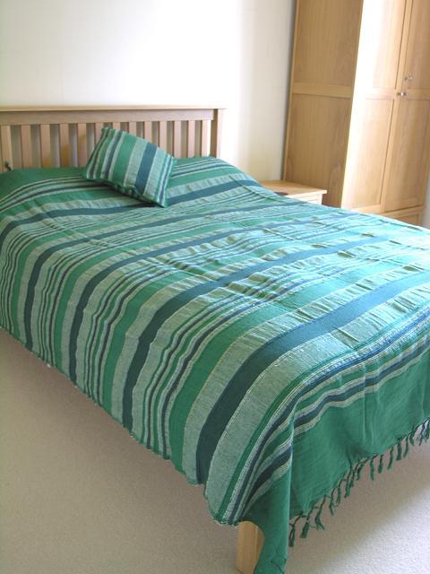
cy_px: 287
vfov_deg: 50.1
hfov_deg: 38.7
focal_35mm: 37
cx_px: 215
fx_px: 613
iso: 69
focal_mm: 9.3
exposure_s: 1/4
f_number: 3.1
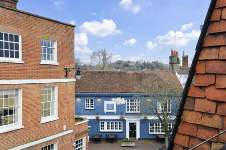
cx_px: 112
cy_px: 73
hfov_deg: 53.2
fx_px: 226
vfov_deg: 36.8
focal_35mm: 36
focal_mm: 35
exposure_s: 1/30
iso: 400
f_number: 14
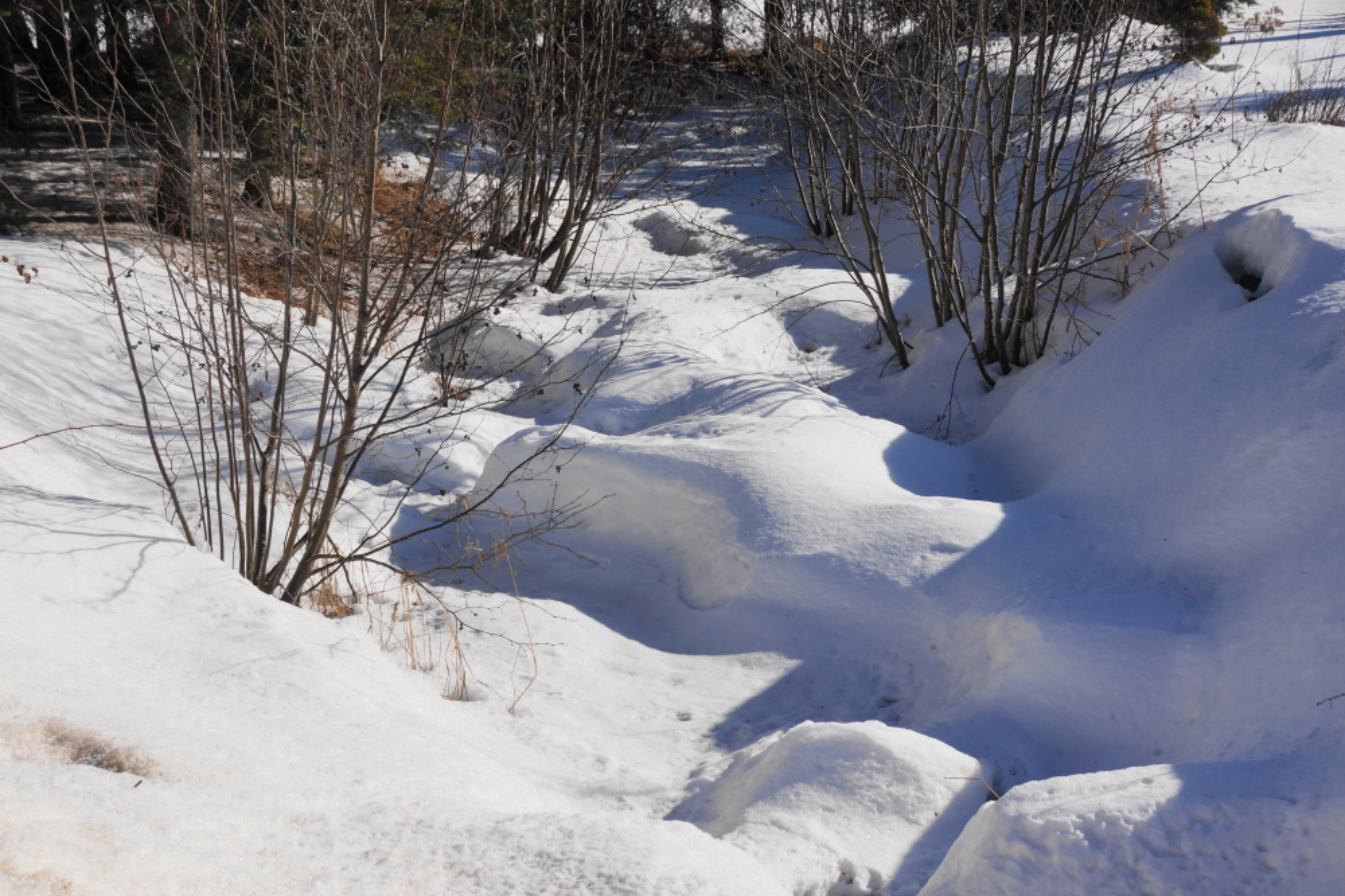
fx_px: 2521
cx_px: 672
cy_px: 448
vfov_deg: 20.1
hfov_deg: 29.9
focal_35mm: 68
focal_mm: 45
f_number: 8
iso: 100
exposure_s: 1/250
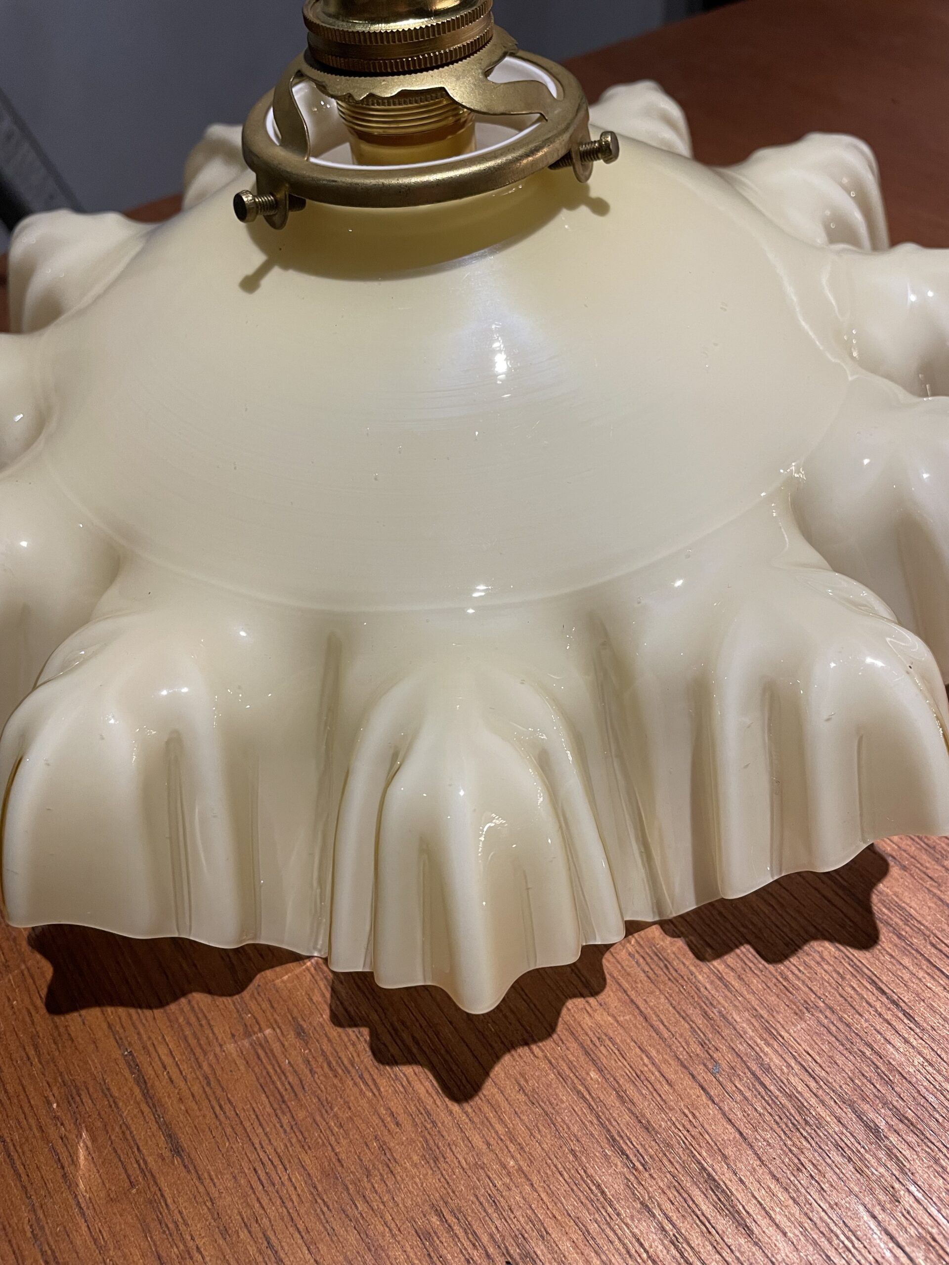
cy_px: 632
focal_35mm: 26
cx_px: 474
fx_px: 950
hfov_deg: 53.1
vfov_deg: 67.3
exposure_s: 1/50
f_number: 1.6
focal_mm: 4.2
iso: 100
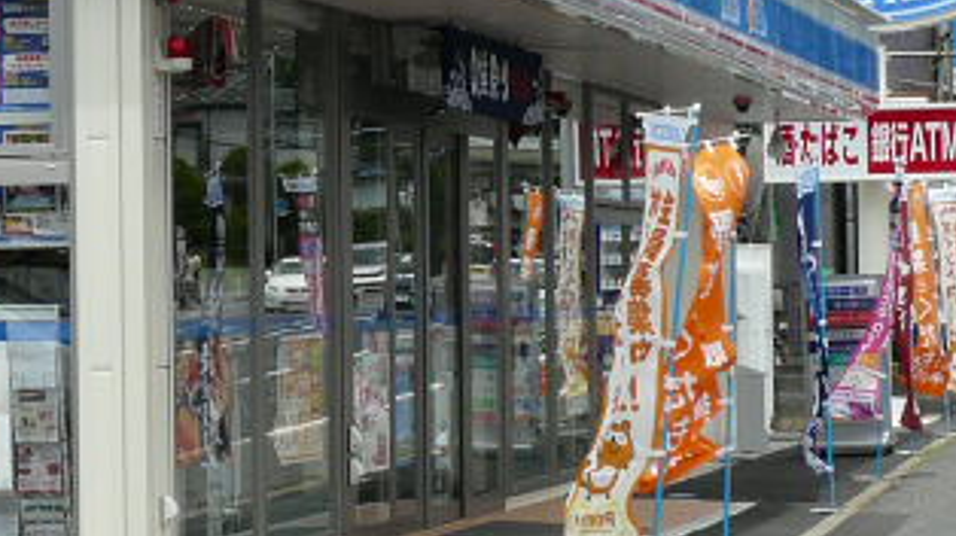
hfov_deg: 13.4
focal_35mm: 160
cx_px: 298
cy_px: 104
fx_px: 4052
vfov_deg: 7.6
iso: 100
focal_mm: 7.4
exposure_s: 1/400
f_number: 5.6
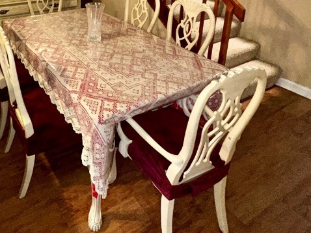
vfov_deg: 40.8
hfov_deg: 55.5
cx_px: 60
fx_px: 269
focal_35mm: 30
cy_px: -1
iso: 400
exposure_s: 1/60
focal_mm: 2.22
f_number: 2.2
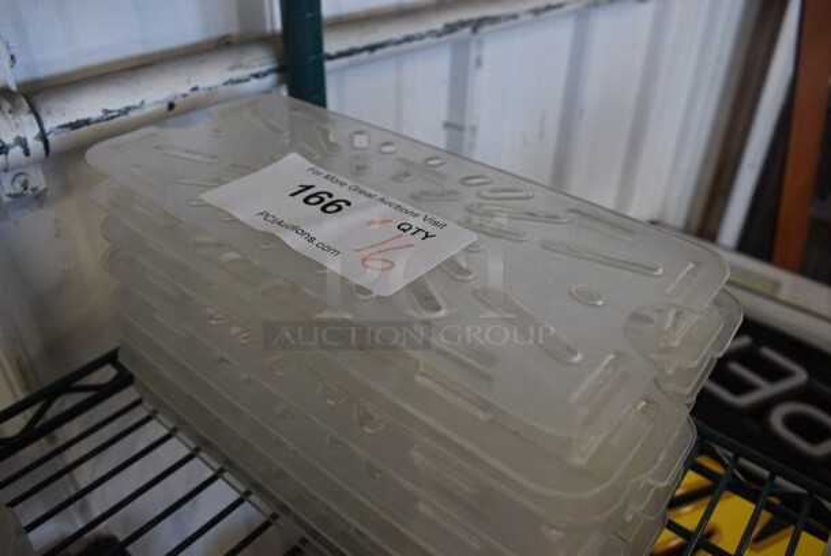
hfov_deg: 67.3
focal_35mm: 27
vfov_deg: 48.0
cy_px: 278
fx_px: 624
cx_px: 416
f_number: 5.6
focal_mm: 18
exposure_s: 1/60
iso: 560
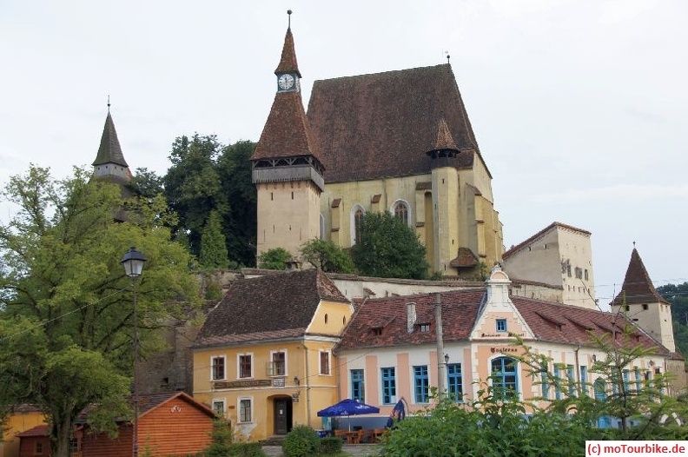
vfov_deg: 25.7
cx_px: 344
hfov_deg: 37.9
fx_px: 1002
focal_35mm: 52
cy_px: 228
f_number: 5.6
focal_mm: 35
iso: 100
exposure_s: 1/80
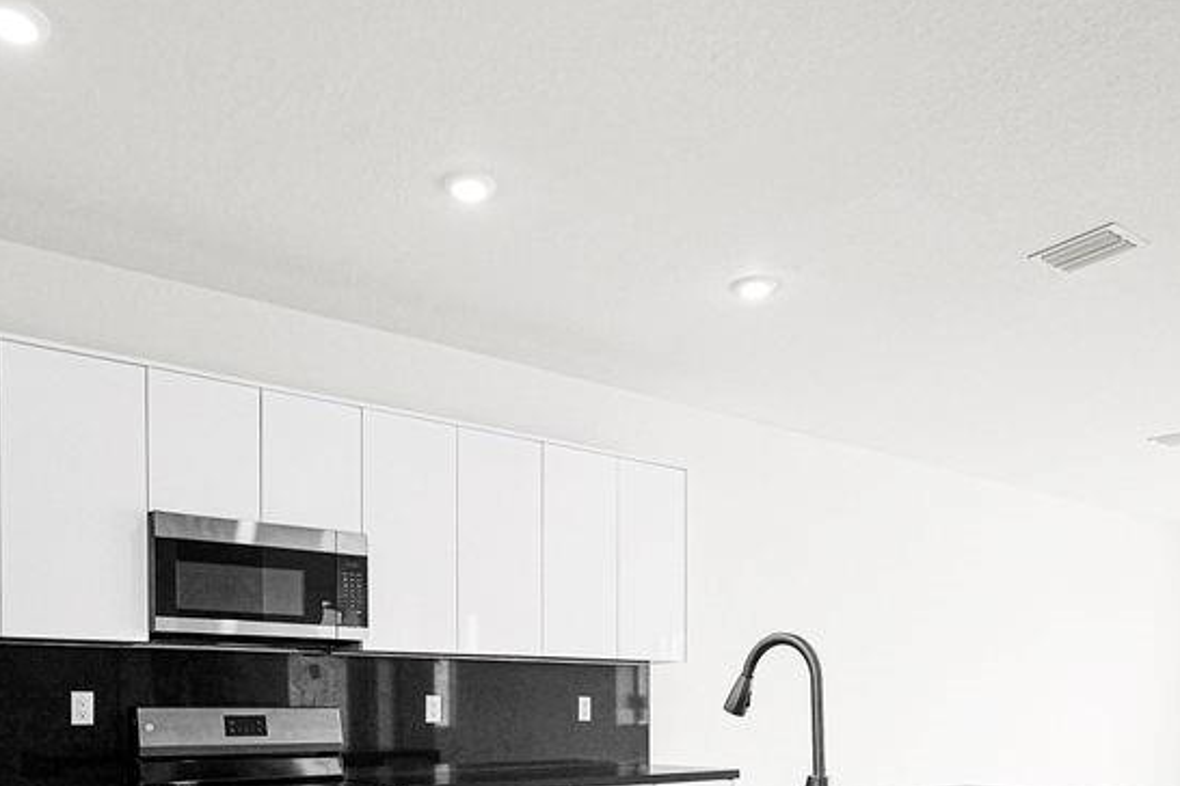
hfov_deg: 61.9
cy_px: 709
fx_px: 983
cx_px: 584
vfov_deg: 40.3
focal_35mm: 30
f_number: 7.1
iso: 400
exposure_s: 1/30
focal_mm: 16
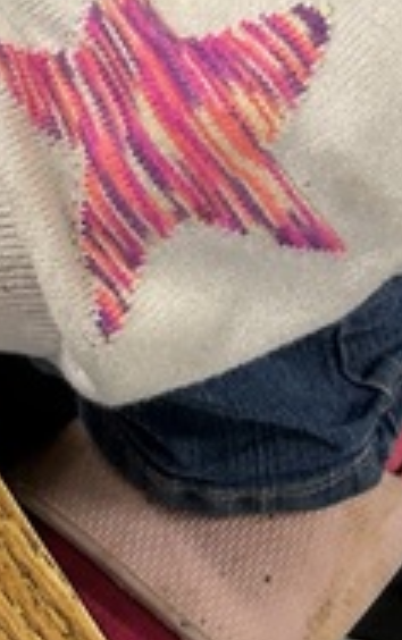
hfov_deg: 8.3
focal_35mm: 150
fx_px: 2621
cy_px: -374
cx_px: -436
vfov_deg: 13.0
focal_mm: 5.7
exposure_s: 1/60
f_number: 1.5
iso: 100
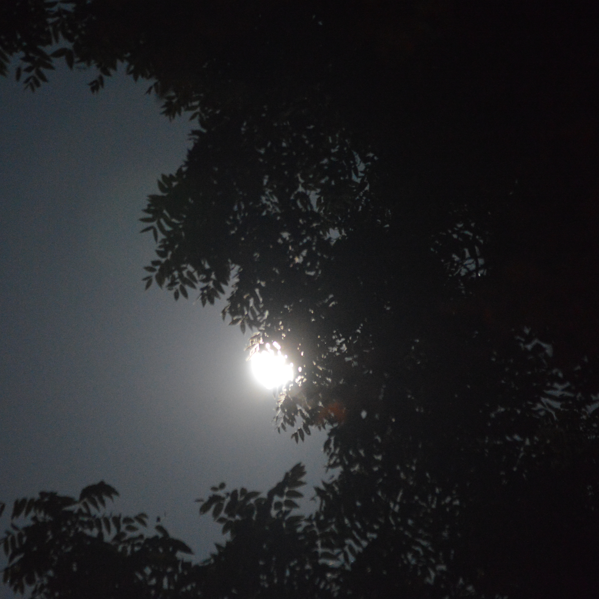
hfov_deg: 8.7
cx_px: 219
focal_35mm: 200
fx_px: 3915
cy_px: 303
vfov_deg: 8.7
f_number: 4.5
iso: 3200
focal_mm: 102
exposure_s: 1/3
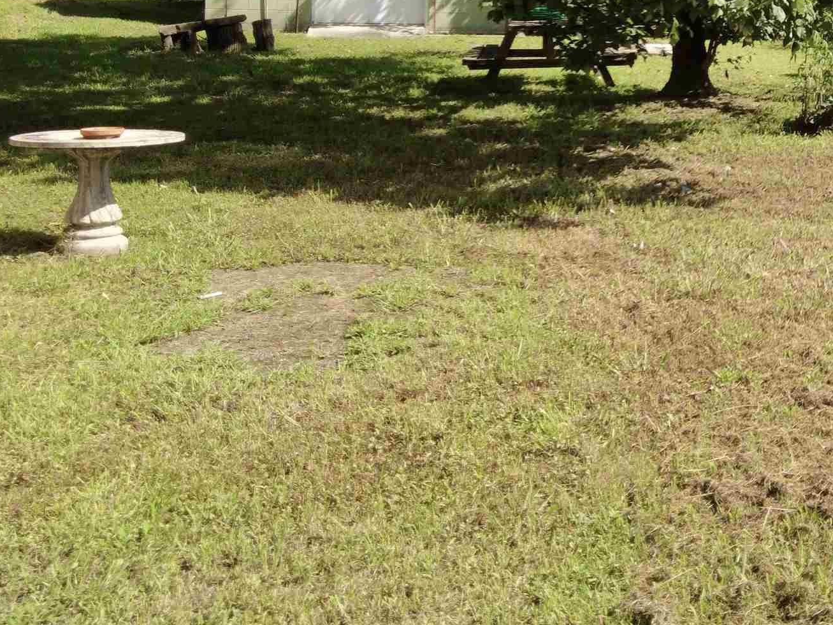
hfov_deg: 35.2
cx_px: 895
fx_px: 1131
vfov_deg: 28.8
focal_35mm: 47
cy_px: -7
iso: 100
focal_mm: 4.4
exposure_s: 1/640
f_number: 1.8
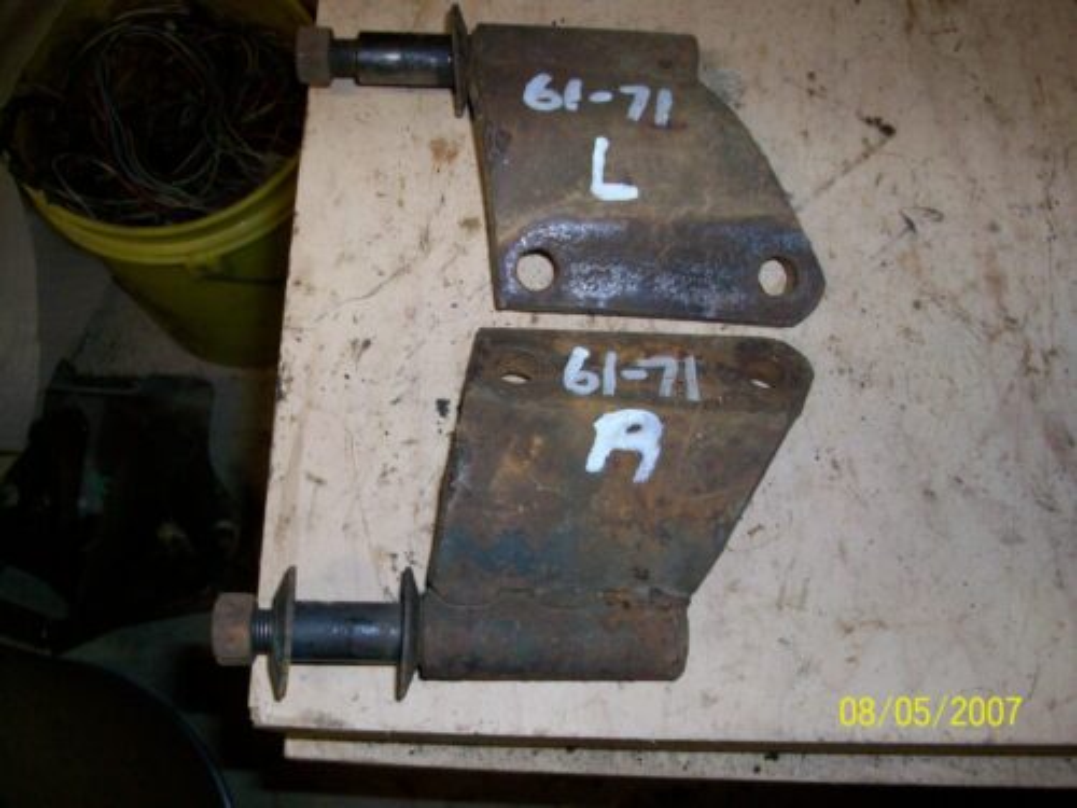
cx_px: 538
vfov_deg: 41.8
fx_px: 1058
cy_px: 404
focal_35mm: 34
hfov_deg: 54.0
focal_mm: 5.7
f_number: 2.8
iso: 160
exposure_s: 1/60
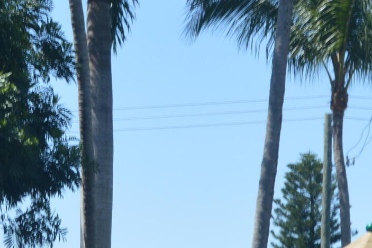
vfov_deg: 7.1
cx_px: -41
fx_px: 1983
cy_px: 169
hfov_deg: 10.6
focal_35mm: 192
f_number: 7.1
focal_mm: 30
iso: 100
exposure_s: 1/200
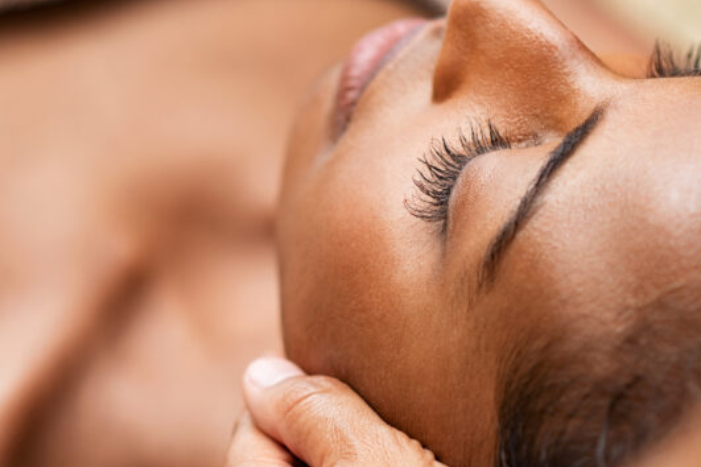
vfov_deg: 5.7
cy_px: 269
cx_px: 359
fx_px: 4731
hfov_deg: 8.5
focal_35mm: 243
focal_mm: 105
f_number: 2.8
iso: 50
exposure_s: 1/500
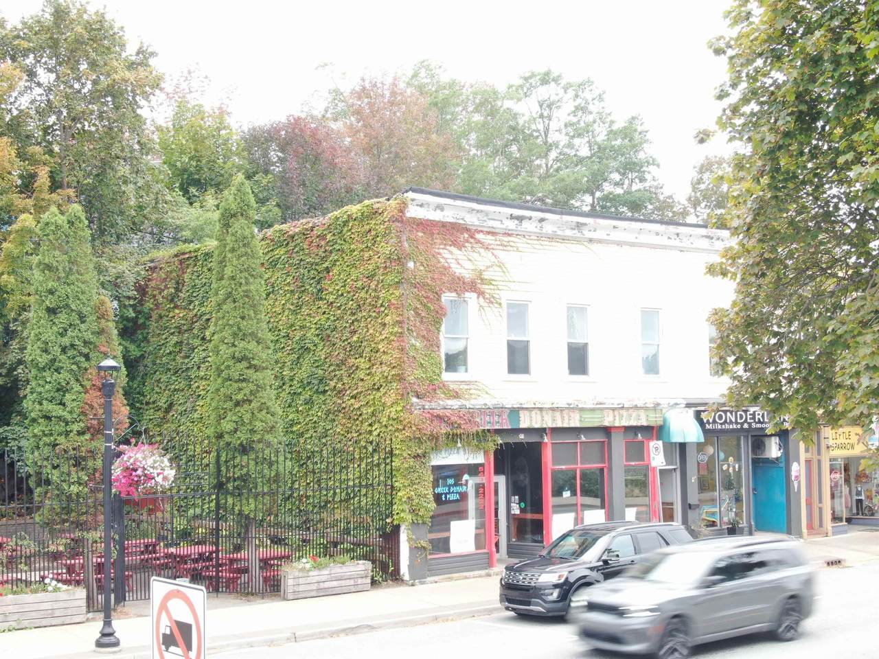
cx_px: 440
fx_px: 1219
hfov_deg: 39.7
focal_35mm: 48
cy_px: 330
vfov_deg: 30.3
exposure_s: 1/30
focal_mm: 8.6
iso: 100
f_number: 3.8
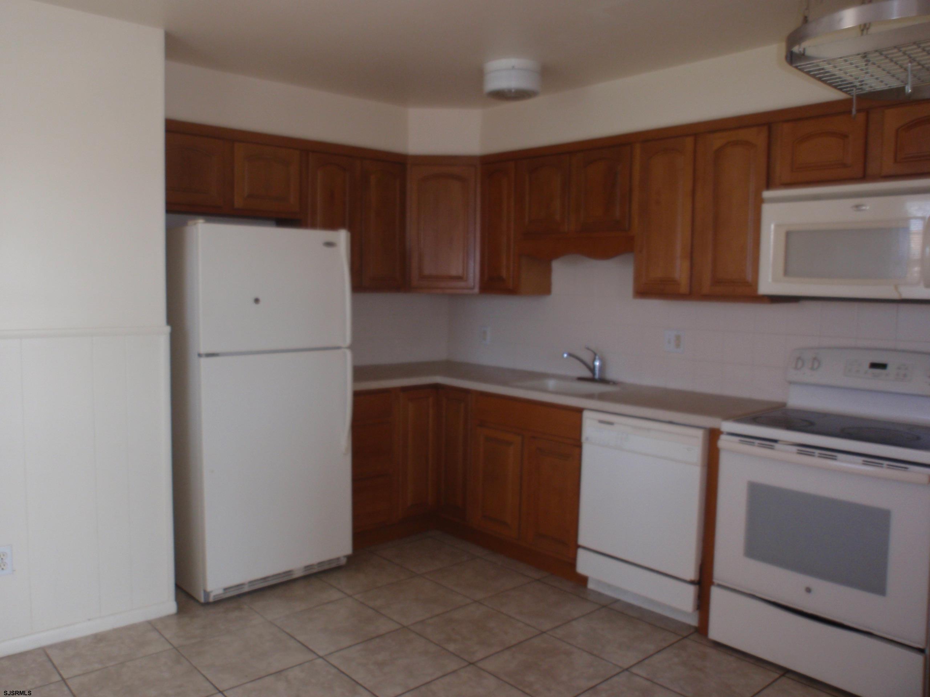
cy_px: 348
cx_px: 465
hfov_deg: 63.4
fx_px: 752
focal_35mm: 28
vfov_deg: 49.7
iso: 100
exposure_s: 1/30
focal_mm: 5
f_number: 3.2
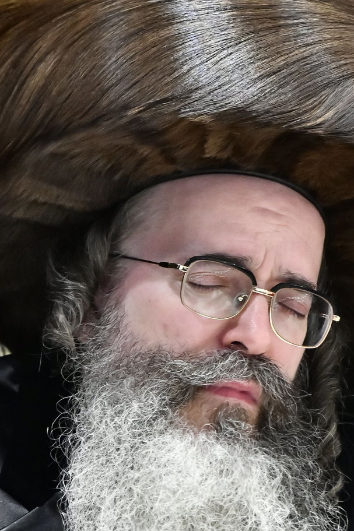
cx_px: 189
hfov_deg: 3.0
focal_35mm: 461
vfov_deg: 4.5
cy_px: 303
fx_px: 6802
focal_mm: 200
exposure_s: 1/125
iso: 4000
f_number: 5.6
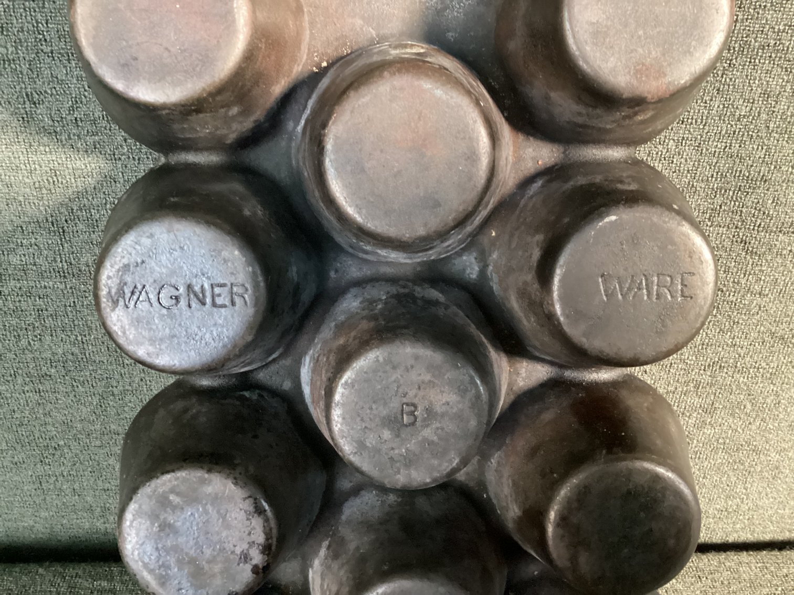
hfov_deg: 58.3
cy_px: 298
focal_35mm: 31
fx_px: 711
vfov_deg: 45.4
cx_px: 397
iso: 800
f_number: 2.4
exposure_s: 1/24
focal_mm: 3.3
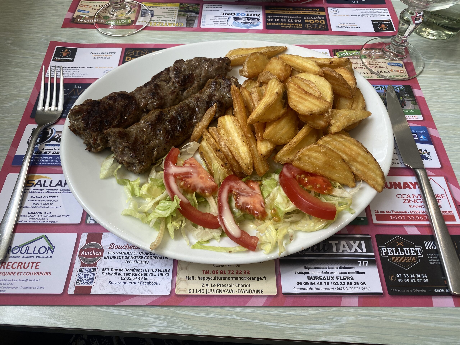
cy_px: 172
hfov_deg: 67.3
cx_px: 230
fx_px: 346
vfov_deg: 53.1
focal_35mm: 26
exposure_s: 1/100
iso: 40
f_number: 1.8
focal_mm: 4.25
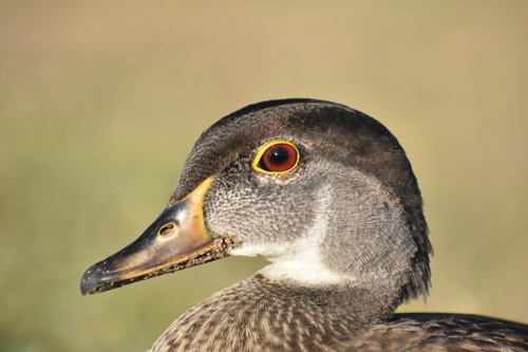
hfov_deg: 4.6
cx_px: 264
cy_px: 176
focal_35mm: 450
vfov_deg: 3.1
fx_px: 6597
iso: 1600
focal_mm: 300
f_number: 6.3
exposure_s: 1/4000
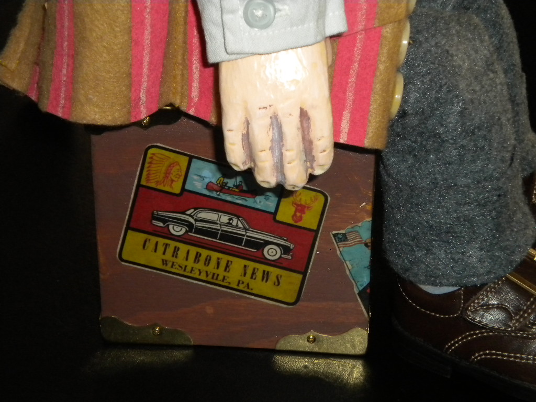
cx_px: 268
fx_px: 1223
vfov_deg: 18.7
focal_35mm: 79
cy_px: 201
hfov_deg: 24.7
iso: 400
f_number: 5.1
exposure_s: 1/60
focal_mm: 14.3
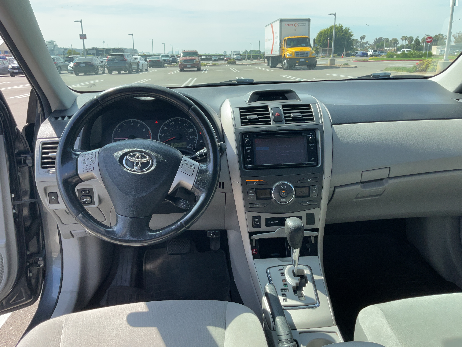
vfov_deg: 48.2
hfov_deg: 61.7
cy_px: 174
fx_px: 387
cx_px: 231
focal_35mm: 29
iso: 16
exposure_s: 1/534
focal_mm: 3
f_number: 1.8
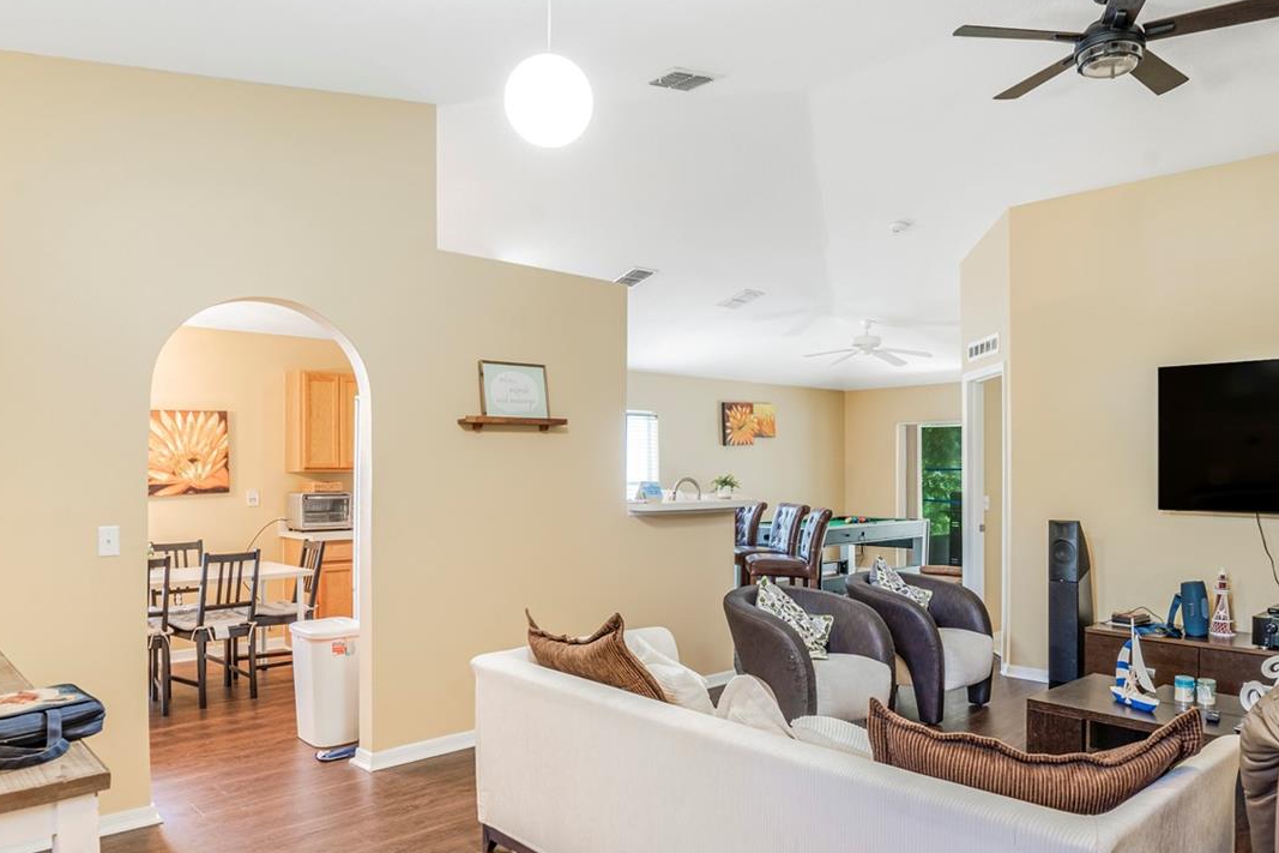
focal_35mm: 24
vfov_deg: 53.0
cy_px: 475
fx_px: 852
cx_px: 695
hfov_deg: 73.6
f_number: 9
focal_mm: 16
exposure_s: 1/2.5
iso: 250
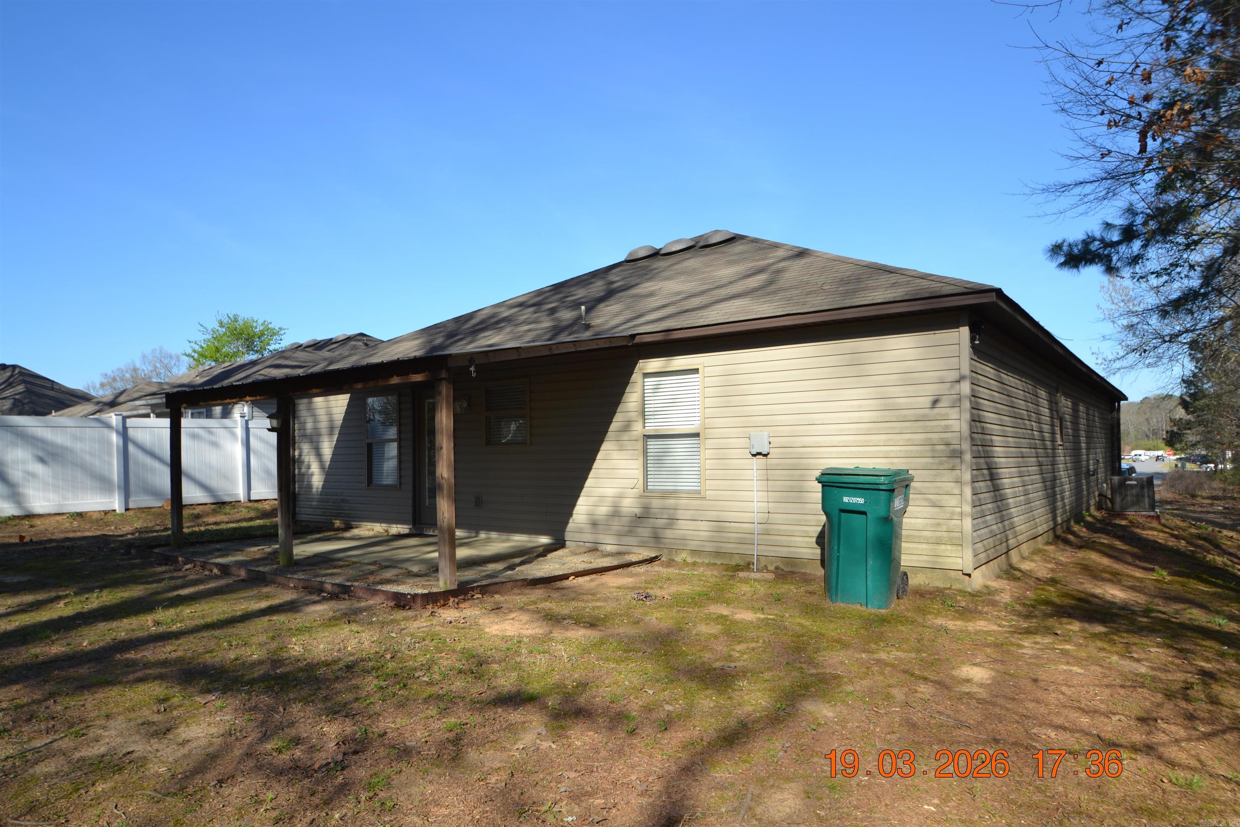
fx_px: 723
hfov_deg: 81.2
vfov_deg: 59.5
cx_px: 620
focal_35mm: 21
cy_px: 414
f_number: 8
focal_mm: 14
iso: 100
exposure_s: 1/250
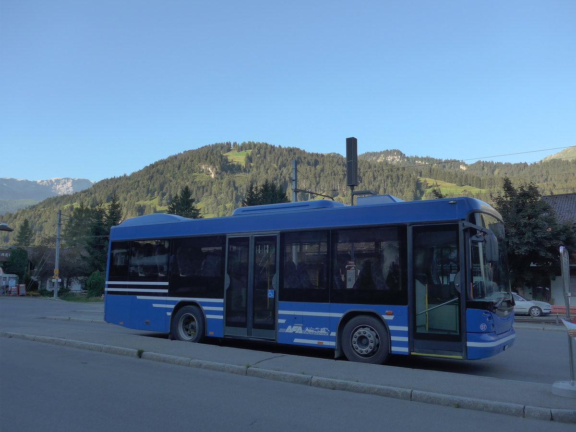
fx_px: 483
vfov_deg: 48.2
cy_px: 216
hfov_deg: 61.7
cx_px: 288
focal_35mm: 29
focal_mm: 6
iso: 160
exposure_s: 1/800
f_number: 2.5
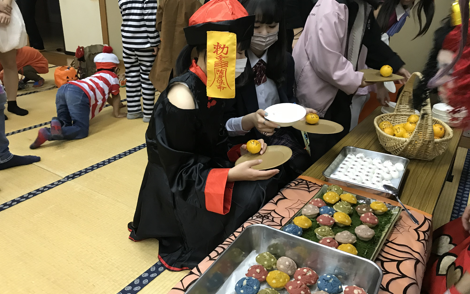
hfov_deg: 62.9
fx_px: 384
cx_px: 233
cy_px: 127
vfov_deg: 41.7
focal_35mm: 30
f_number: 1.8
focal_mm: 3.99
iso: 64
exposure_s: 1/15
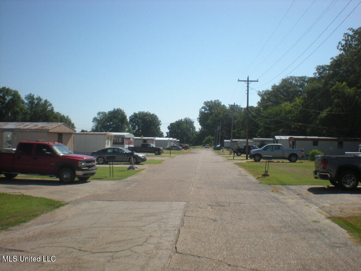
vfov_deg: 37.7
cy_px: 136
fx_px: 396
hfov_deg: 49.0
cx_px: 180
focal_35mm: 38
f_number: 4.6
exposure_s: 1/667
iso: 64
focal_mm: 6.3
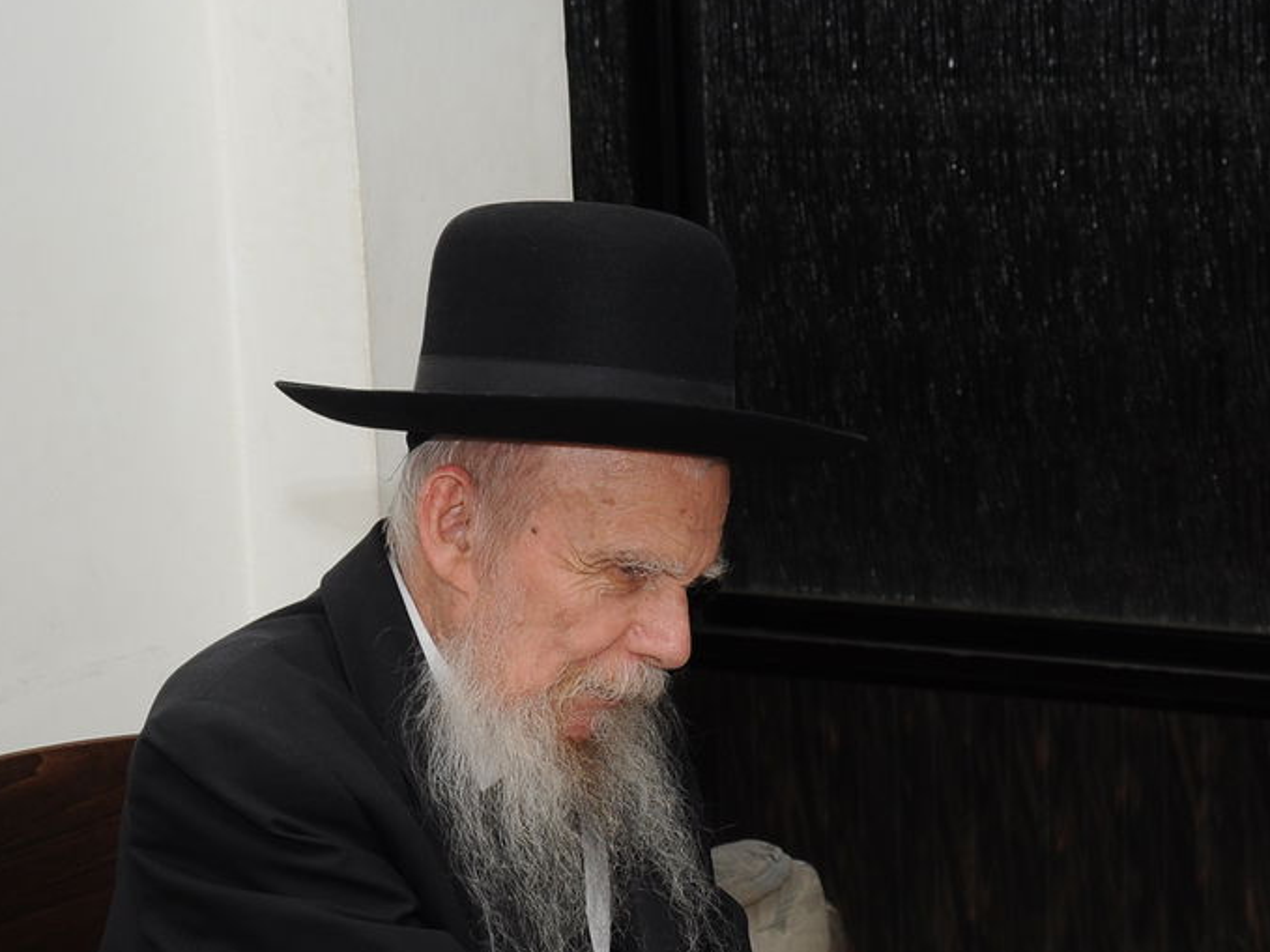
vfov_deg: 14.2
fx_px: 3815
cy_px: 637
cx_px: 1027
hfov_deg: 18.7
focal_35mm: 104
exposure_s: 1/60
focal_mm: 35
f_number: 5.6
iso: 250
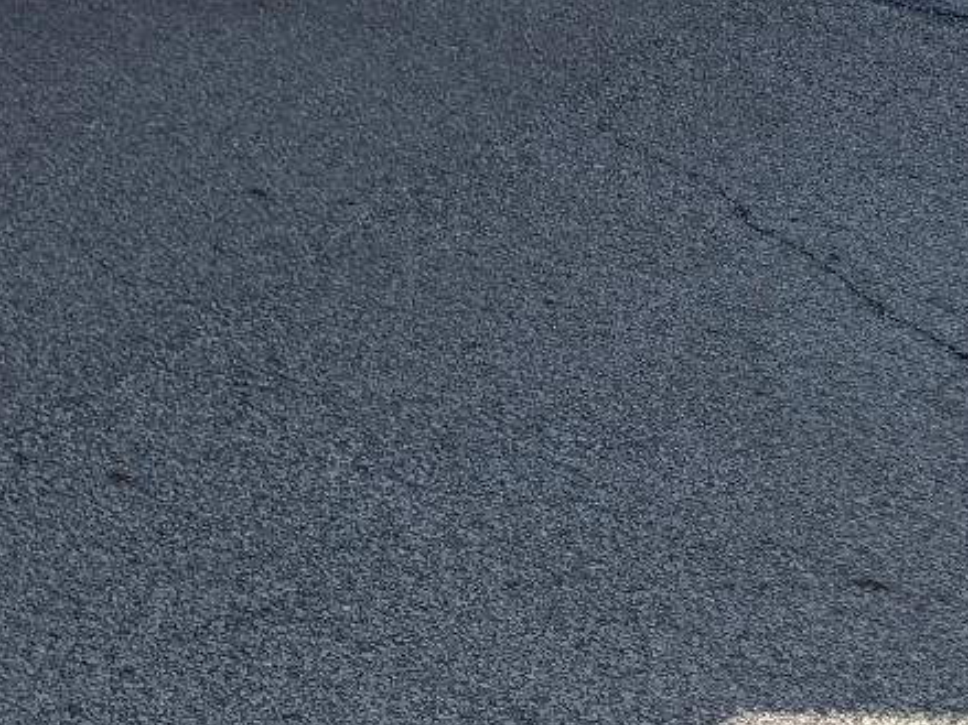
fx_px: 2935
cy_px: -745
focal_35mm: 105
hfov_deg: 14.5
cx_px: -1118
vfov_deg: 12.4
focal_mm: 6.76
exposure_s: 1/3279
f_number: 1.78
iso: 80
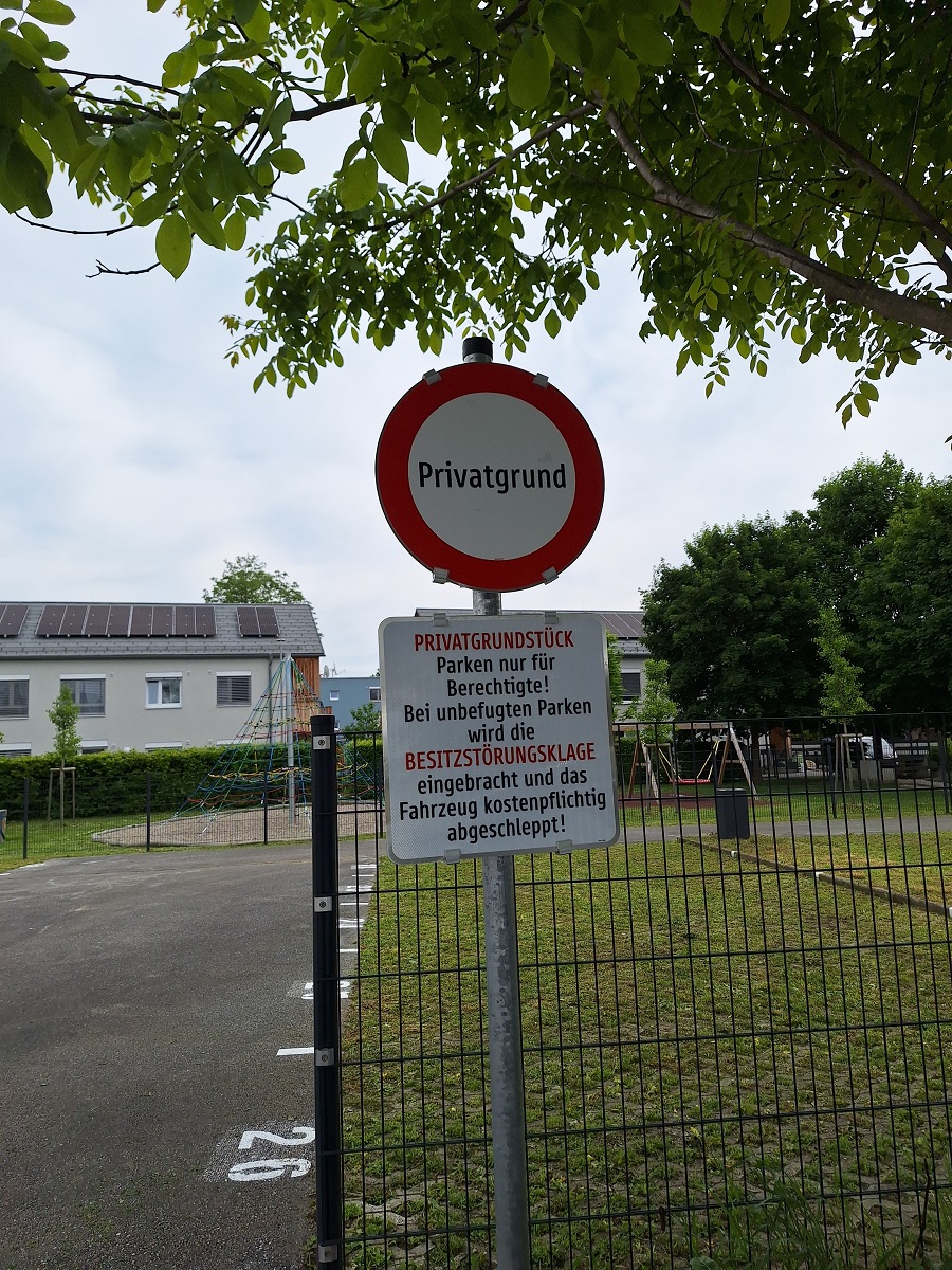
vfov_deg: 73.9
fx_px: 843
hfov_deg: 58.9
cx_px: 476
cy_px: 635
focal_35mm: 23
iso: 40
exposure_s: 1/3774
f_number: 1.8
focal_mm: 5.54
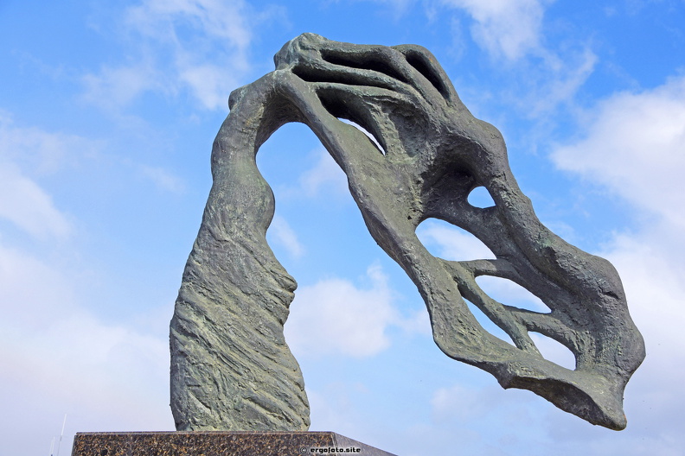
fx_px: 1065
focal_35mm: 56
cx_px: 342
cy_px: 228
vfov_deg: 24.2
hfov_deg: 35.6
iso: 160
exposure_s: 1/1000
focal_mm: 56
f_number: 8
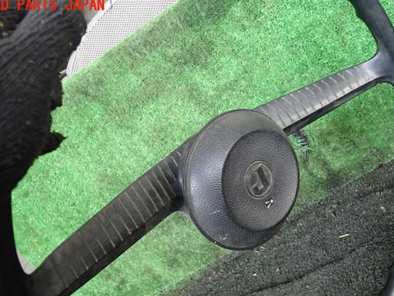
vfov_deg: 42.9
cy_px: 159
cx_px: 190
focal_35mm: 33
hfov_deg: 55.3
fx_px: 376
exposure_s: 1/30
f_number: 2.3
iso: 500
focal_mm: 5.4
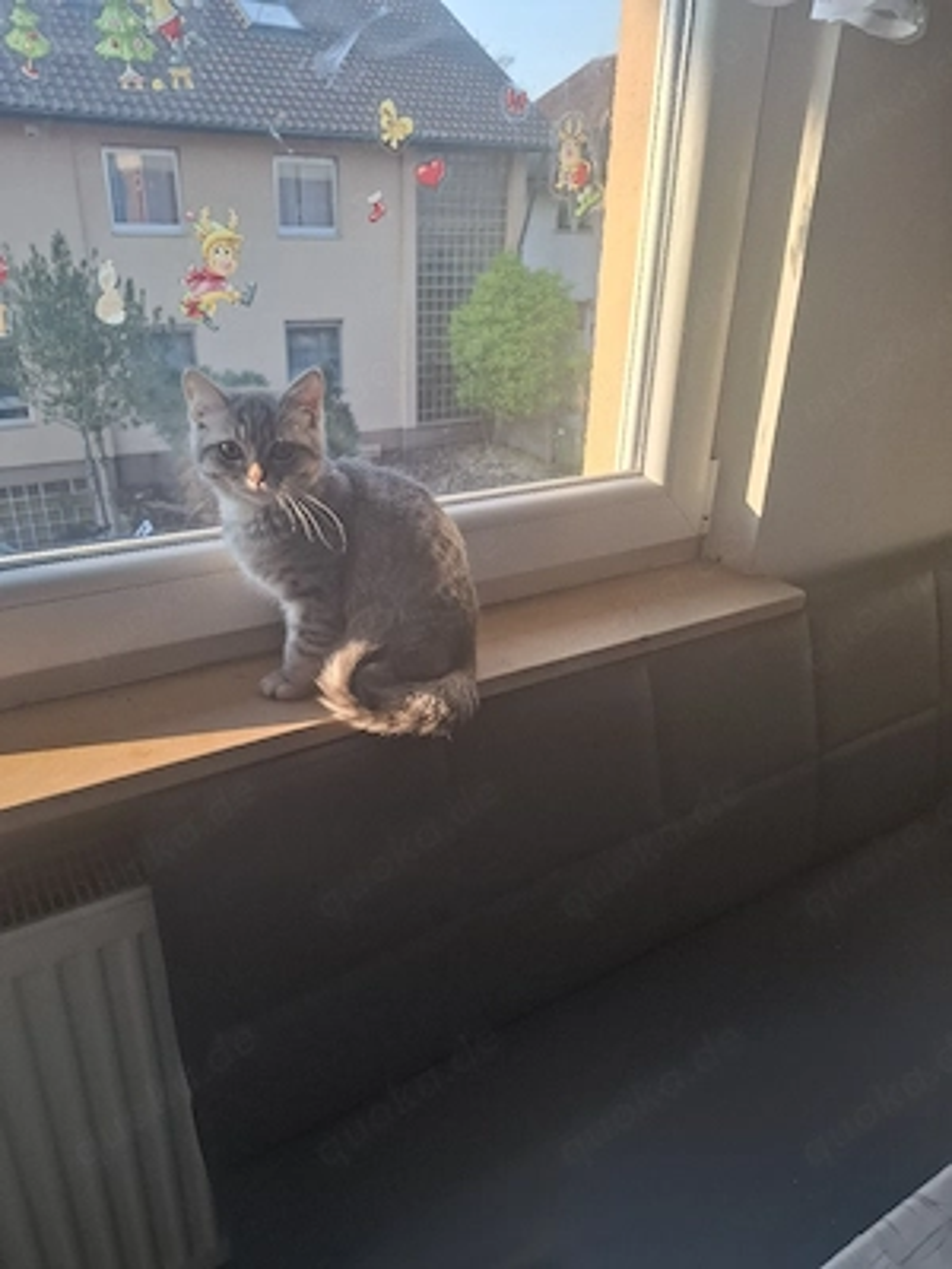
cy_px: 634
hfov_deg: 58.9
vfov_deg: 73.9
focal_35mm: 23
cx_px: 476
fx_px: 843
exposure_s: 1/128
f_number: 1.8
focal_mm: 5.54
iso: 50
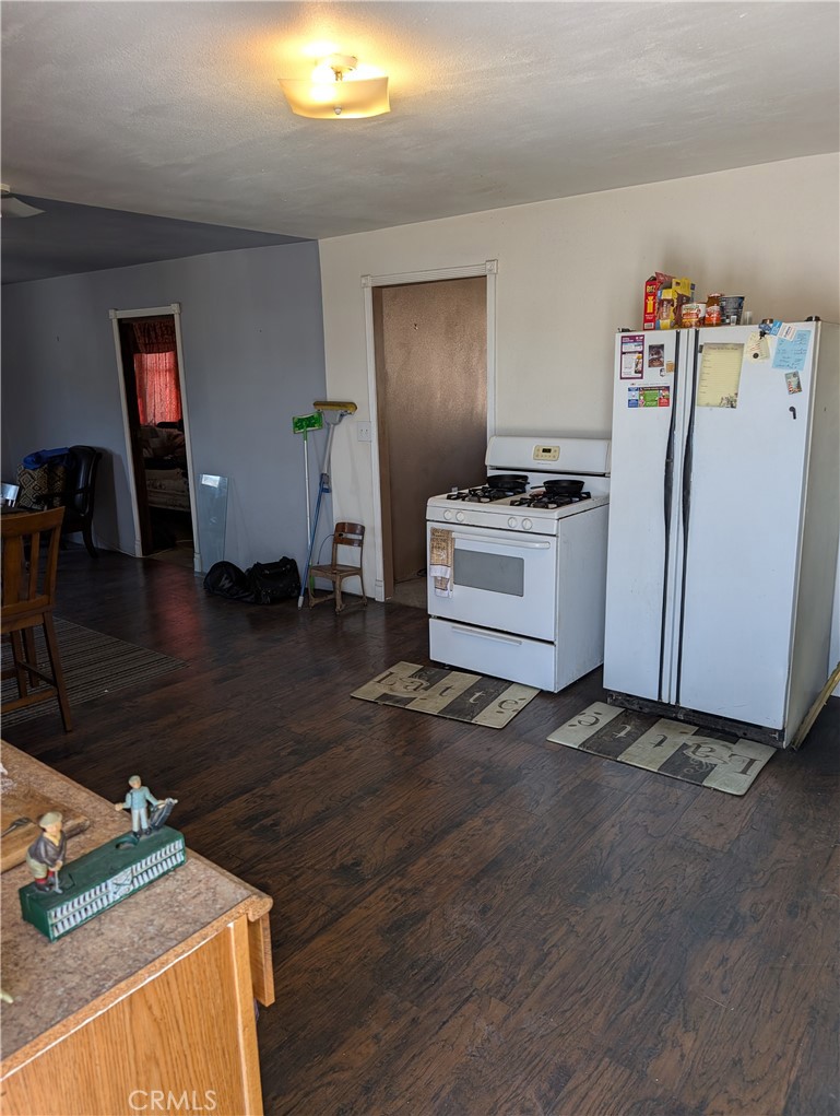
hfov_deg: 56.9
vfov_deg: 71.5
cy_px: 558
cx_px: 420
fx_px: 774
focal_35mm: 24
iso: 79
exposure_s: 1/120
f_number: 1.68
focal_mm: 6.9
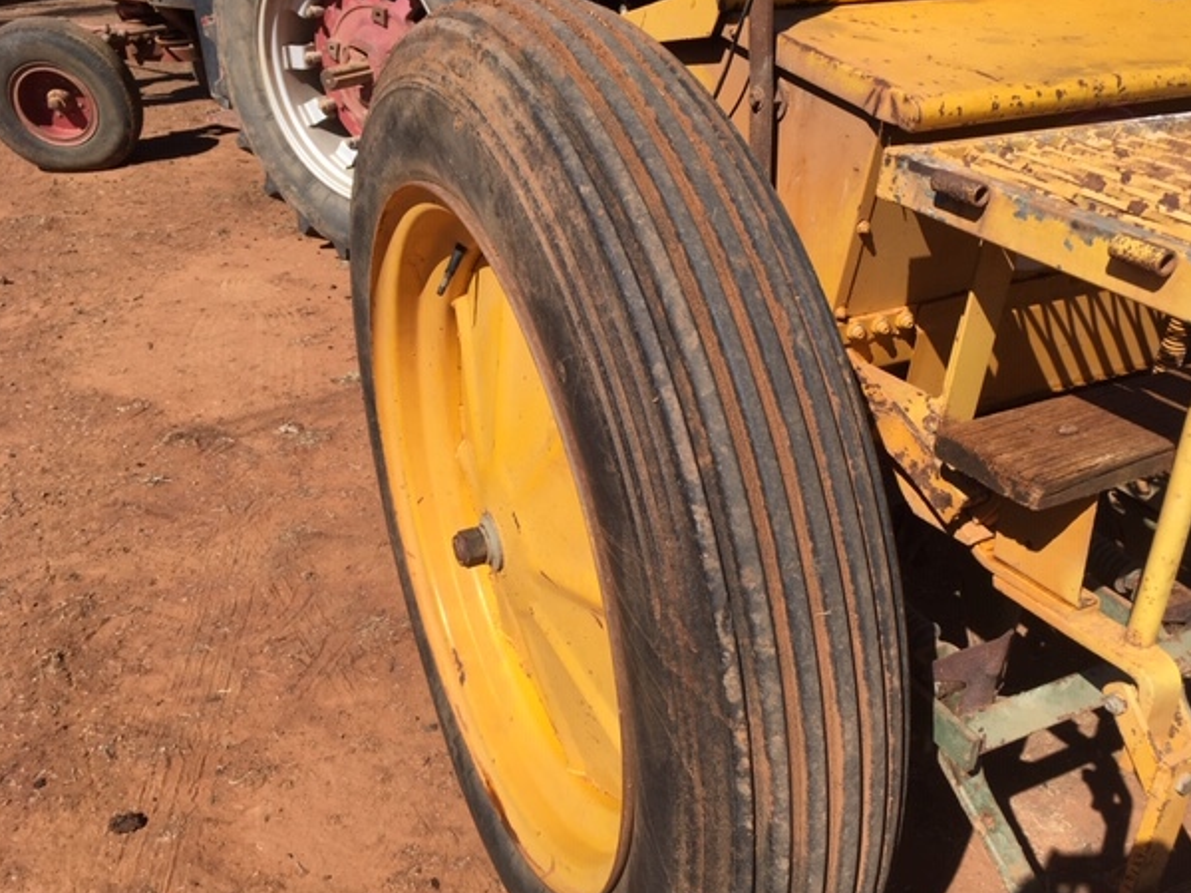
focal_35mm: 31
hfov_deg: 58.3
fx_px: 1066
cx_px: 630
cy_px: 471
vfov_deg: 45.4
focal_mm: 4.15
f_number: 2.2
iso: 25
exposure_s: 1/1748
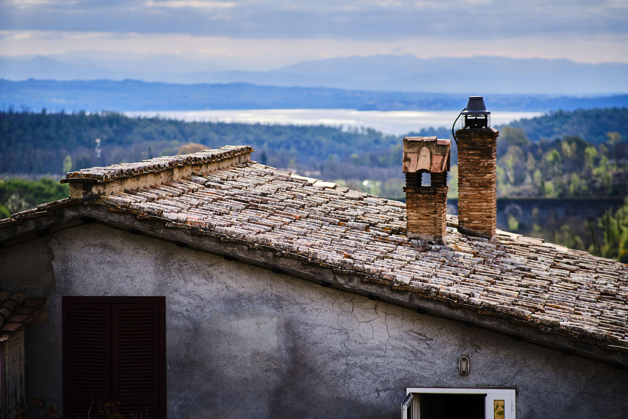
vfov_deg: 10.7
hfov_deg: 16.0
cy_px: 210
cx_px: 314
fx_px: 2233
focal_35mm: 128
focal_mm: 85
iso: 160
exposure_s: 1/3000
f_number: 1.8
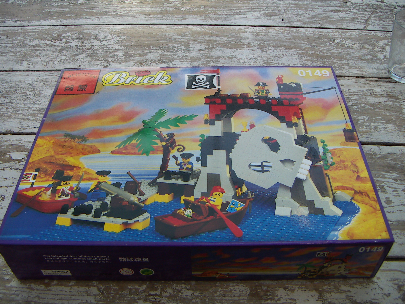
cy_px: 152
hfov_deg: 51.4
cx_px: 202
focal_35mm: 36
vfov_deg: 39.7
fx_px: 421
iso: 50
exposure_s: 1/80
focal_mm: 4.7
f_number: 2.8
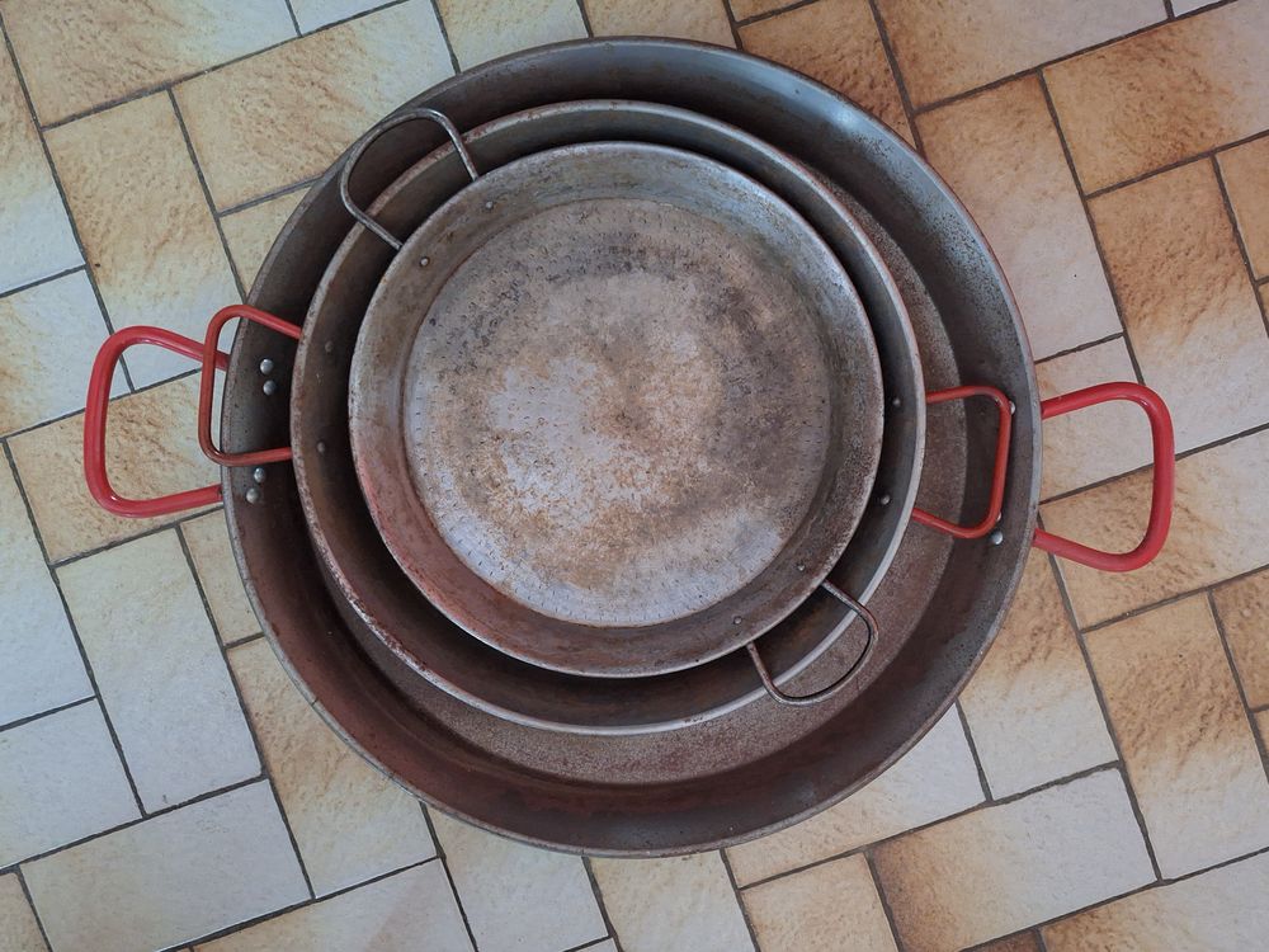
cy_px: 476
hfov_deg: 73.9
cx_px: 634
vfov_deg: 58.9
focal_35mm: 23
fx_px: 843
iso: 1250
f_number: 1.8
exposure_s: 1/20
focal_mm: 5.54
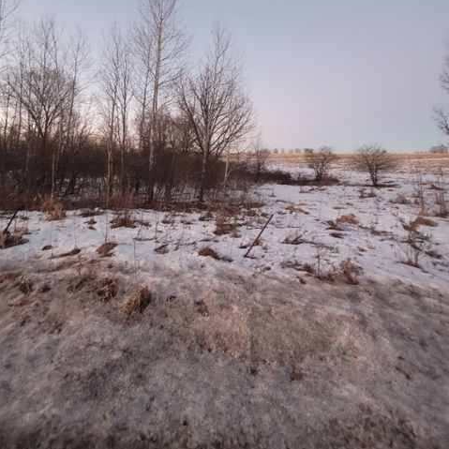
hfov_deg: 87.4
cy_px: 138
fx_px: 235
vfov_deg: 83.4
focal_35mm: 16
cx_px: 218
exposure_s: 1/30
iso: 640
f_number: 2.2
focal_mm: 1.74
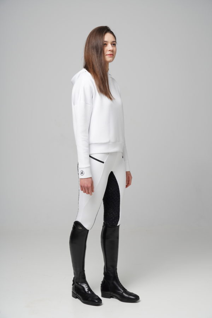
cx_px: 106
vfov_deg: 35.1
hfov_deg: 23.8
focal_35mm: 57
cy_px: 159
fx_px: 503
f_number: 7.1
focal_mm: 38
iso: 200
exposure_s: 1/160
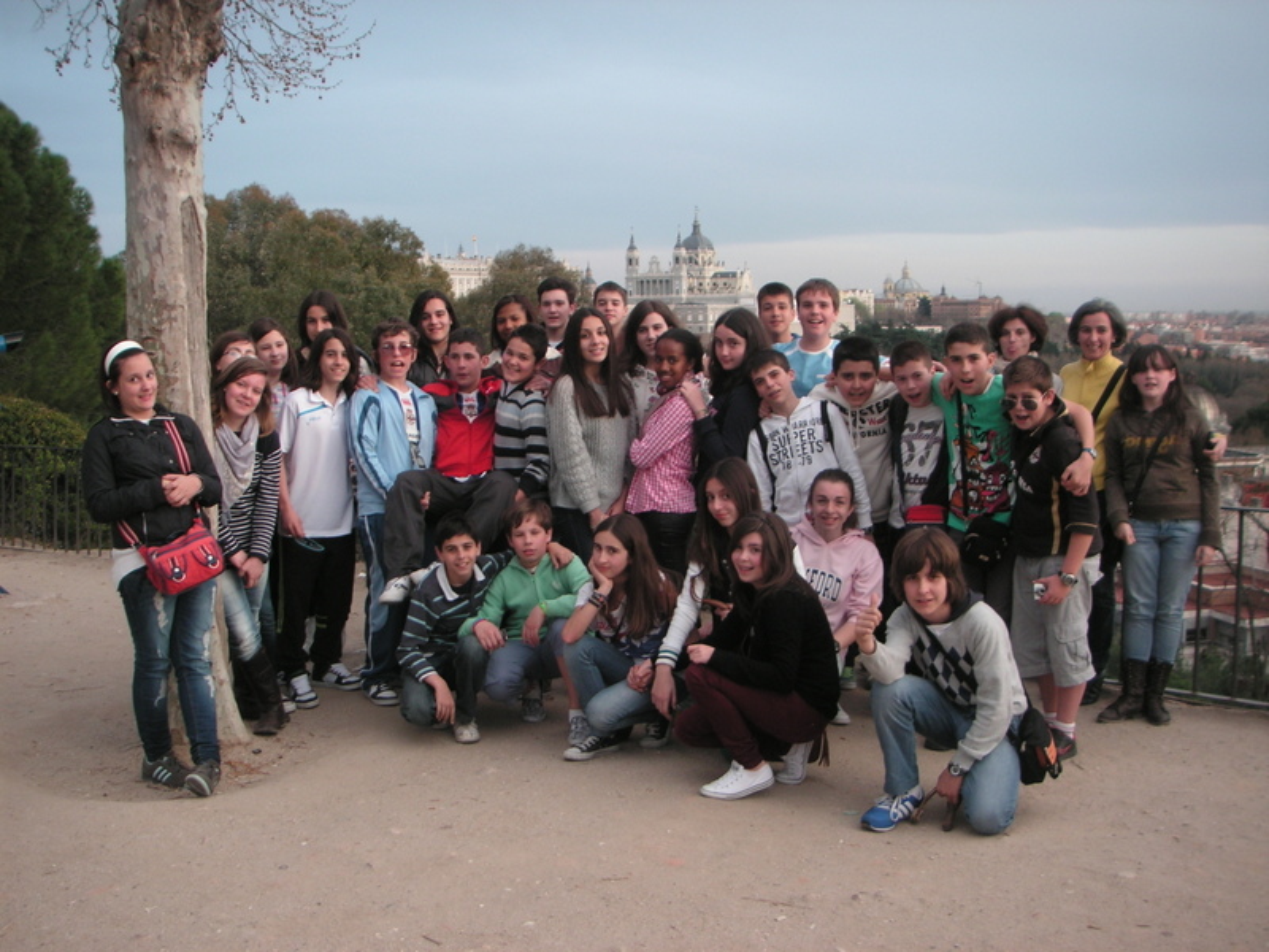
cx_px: 634
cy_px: 476
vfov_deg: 37.7
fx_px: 1393
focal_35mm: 38
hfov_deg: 49.0
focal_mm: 6.3
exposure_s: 1/45
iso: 50
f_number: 3.3
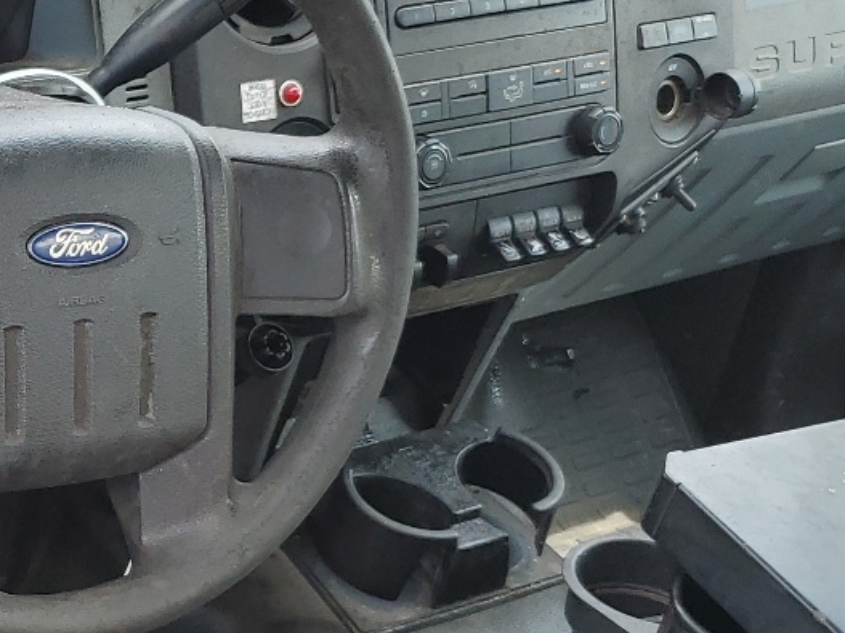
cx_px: -43
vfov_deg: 18.6
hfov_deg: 23.5
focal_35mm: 79
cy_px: 450
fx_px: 1928
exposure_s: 1/370
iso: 50
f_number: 1.5
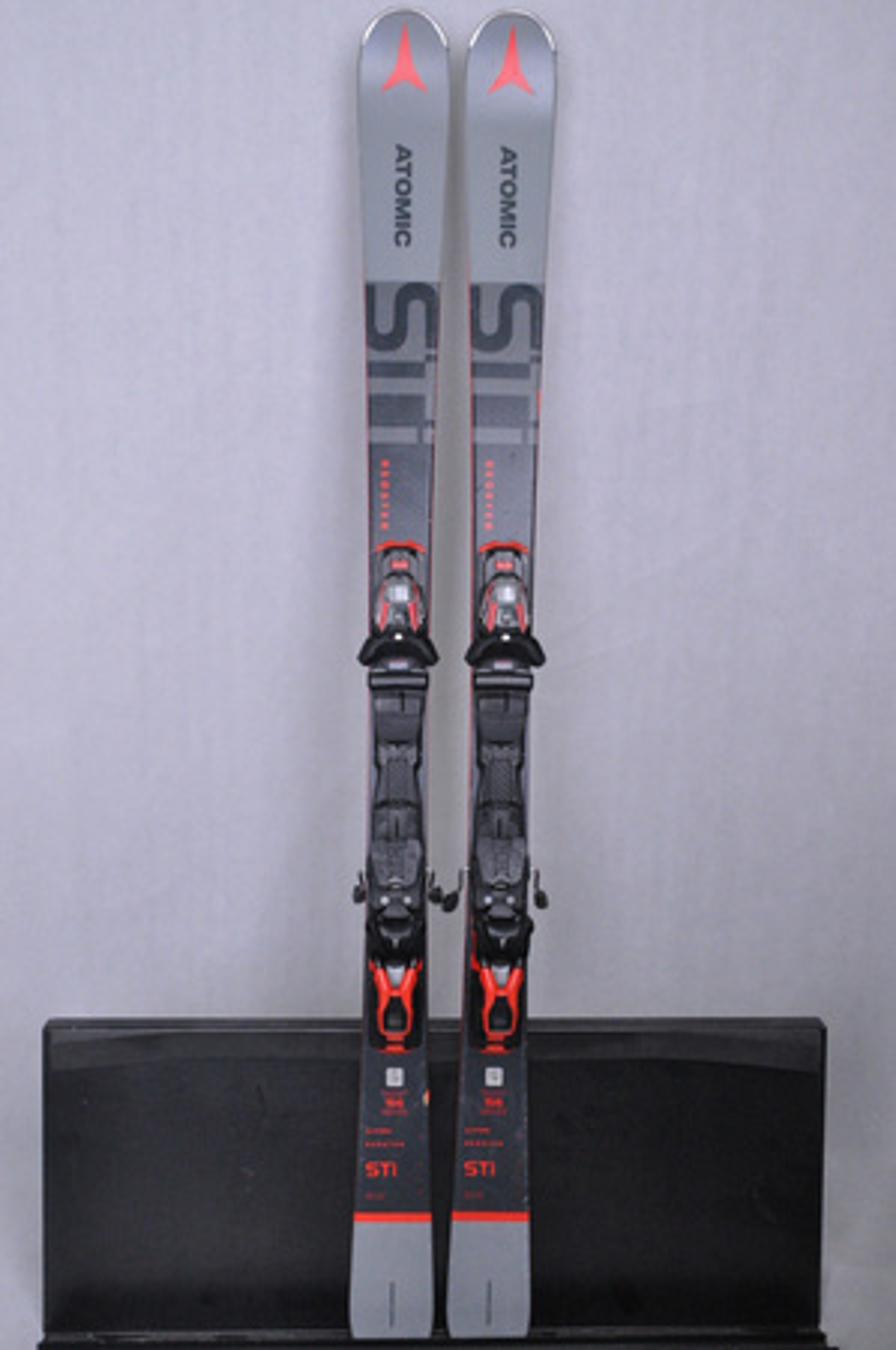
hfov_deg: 35.4
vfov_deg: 51.3
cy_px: 675
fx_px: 1403
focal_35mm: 38
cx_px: 448
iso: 3200
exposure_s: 1/125
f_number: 8
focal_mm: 25
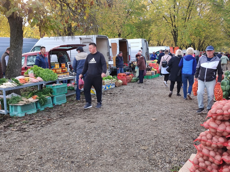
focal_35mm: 25
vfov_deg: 54.8
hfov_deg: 69.4
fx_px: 166
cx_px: 115
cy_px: 86
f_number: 1.79
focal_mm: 4.7
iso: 110
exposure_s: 1/100
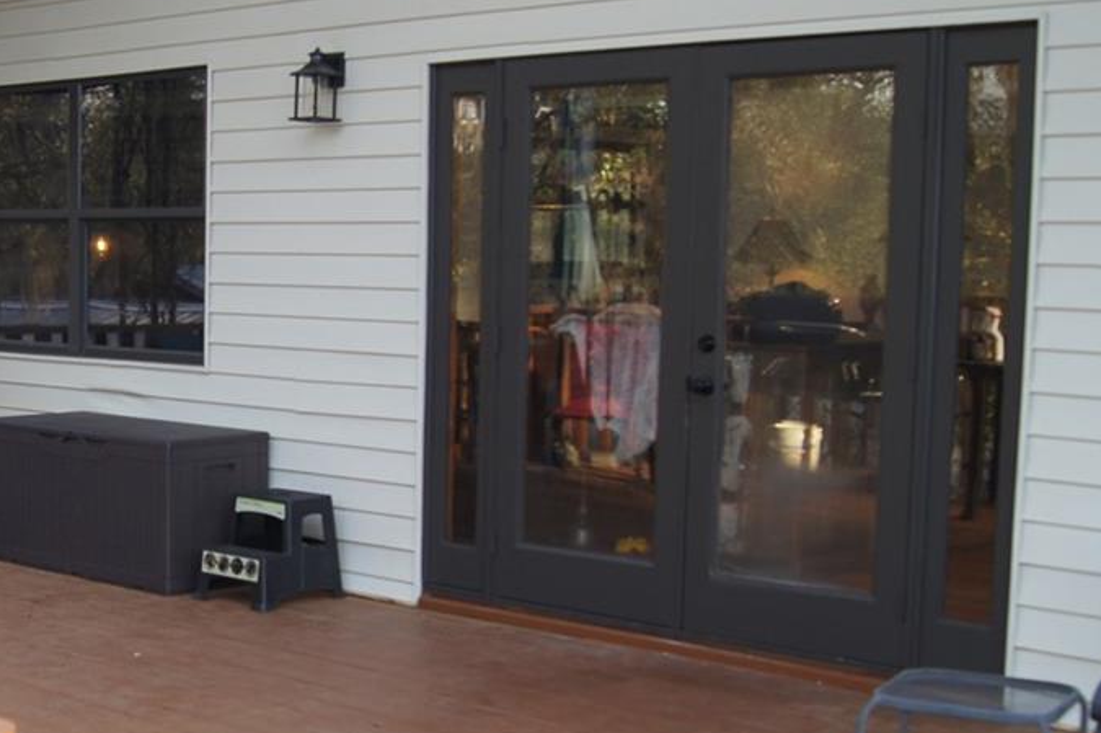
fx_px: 1956
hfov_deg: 30.2
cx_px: 124
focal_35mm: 64
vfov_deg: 21.2
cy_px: 451
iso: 100
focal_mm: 18
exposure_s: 1/80
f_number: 4.5
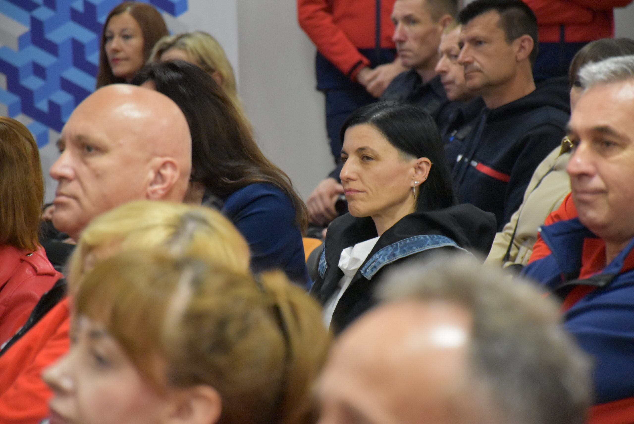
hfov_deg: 9.8
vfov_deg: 6.6
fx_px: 3701
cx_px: 317
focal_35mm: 210
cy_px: 212
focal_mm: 140
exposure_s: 1/100
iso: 6400
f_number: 5.6
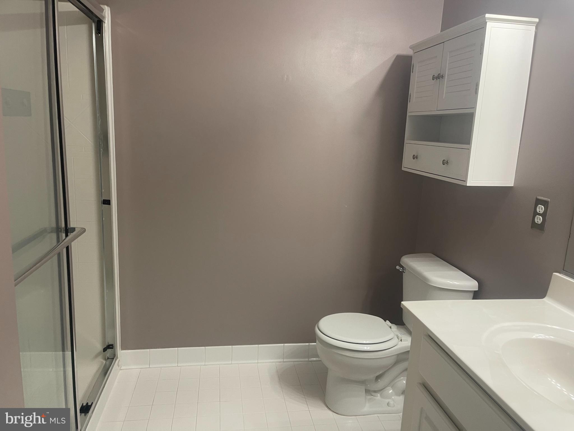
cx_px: 287
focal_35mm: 25
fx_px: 415
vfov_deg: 54.9
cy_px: 216
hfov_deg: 69.4
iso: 125
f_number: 1.6
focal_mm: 5.1
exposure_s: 1/60
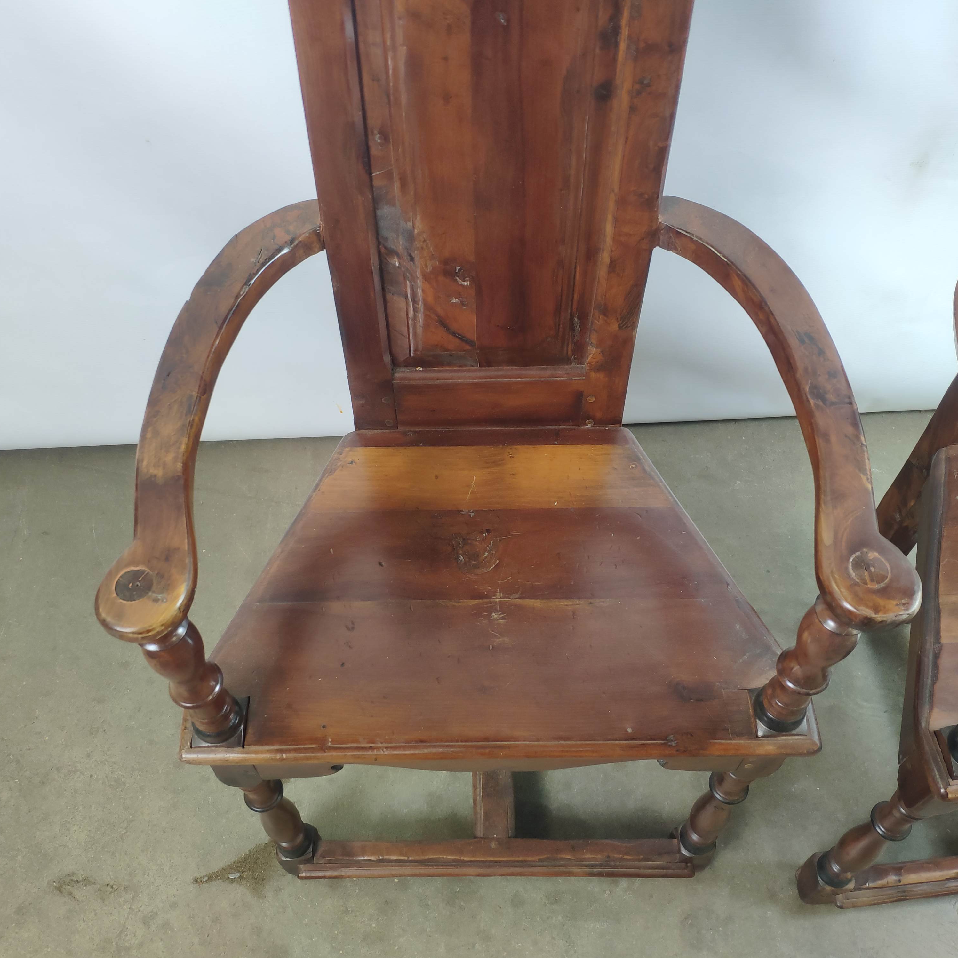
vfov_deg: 62.9
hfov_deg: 62.9
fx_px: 783
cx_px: 467
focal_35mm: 25
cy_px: 477
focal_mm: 4.22
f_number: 1.8
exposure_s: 1/33
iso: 213
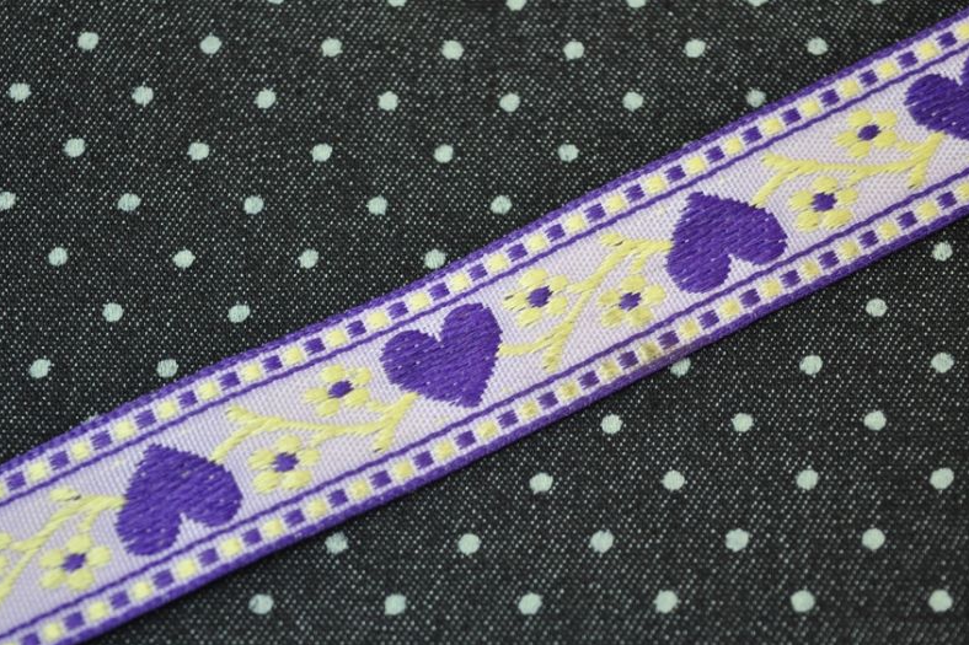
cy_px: 325
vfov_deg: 18.7
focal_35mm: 73
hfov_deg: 27.7
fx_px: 1964
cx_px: 483
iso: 720
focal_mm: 48
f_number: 5.3
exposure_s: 1/60
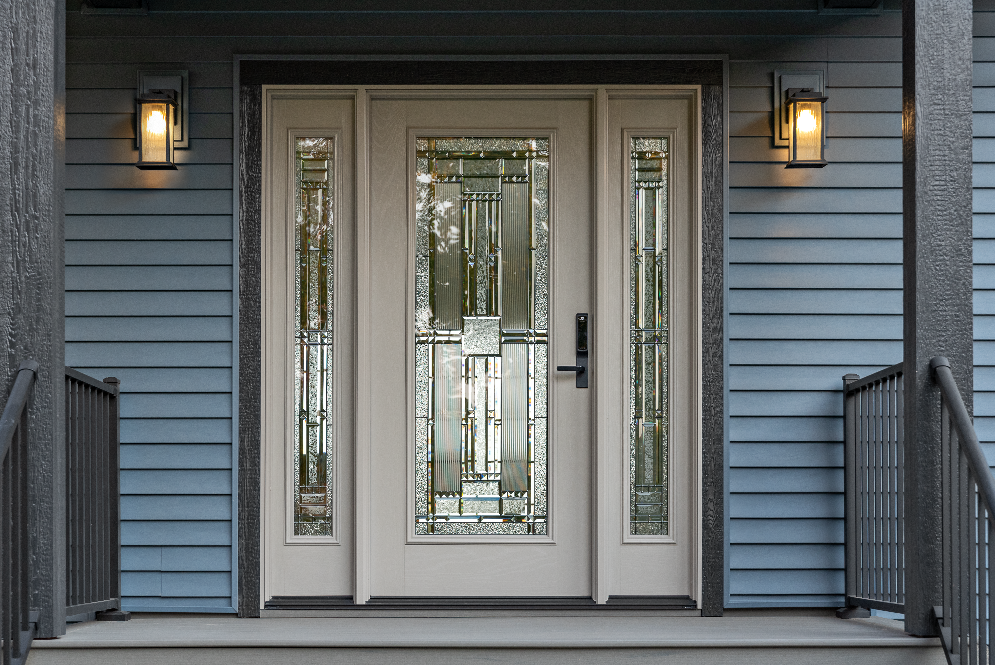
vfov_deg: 19.5
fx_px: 1935
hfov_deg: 28.8
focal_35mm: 70
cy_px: 332
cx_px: 498
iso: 800
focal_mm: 70
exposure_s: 1/160
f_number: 7.1
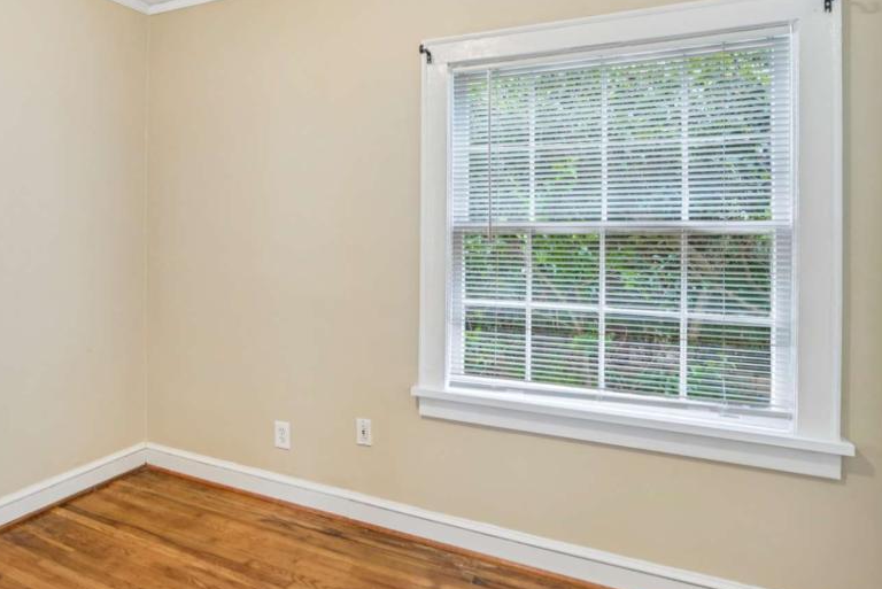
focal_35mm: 25
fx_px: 613
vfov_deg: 51.0
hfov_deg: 68.1
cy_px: 236
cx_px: 252
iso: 400
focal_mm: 16
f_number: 8
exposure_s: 1/3
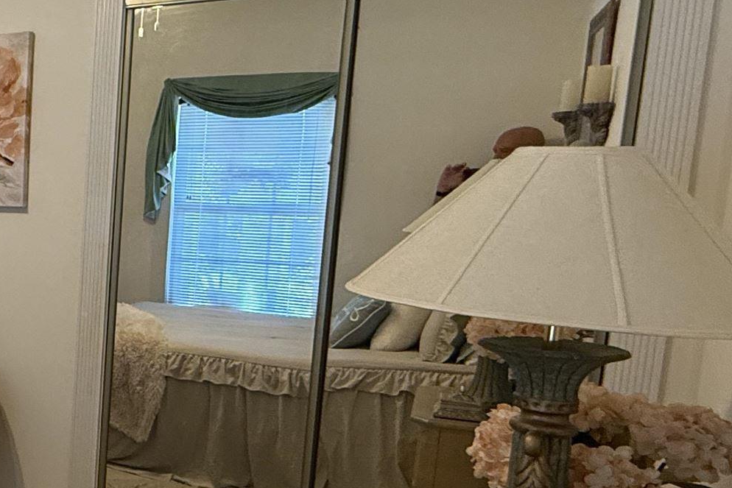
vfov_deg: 29.8
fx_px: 915
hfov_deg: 31.2
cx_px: -270
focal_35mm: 45
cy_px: 292
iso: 250
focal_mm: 2.22
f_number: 2.2
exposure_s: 1/60
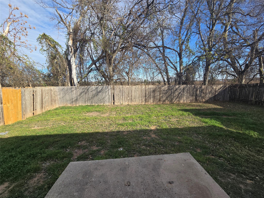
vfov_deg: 89.9
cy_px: 99
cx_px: 132
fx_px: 99
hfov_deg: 106.2
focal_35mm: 13
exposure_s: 1/1365
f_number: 2.2
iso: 50
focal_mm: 2.2
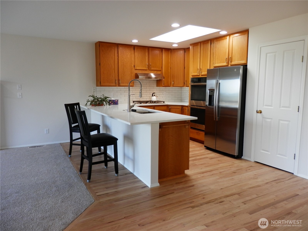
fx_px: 222
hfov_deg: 69.4
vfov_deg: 54.9
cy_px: 116
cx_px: 154
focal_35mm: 25
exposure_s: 1/30
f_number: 3
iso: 80
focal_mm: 4.5
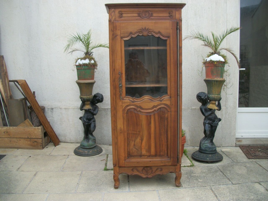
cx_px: 134
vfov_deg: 44.2
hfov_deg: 56.8
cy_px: 100
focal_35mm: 32
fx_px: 248
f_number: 2.9
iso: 80
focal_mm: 5.7
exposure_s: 1/160
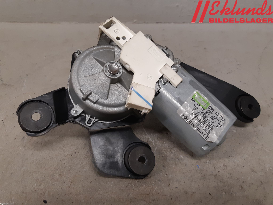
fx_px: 205
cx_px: 136
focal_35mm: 26
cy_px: 102
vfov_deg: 53.1
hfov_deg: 67.3
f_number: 1.7
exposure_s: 1/50
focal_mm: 3.93
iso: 100
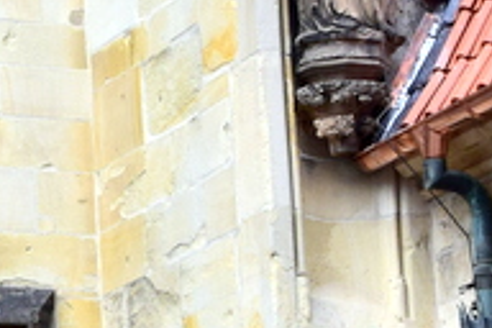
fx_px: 2050
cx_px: -310
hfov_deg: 12.8
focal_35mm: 150
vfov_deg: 9.1
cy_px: 8
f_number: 7.1
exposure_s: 1/40
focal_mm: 24
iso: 400
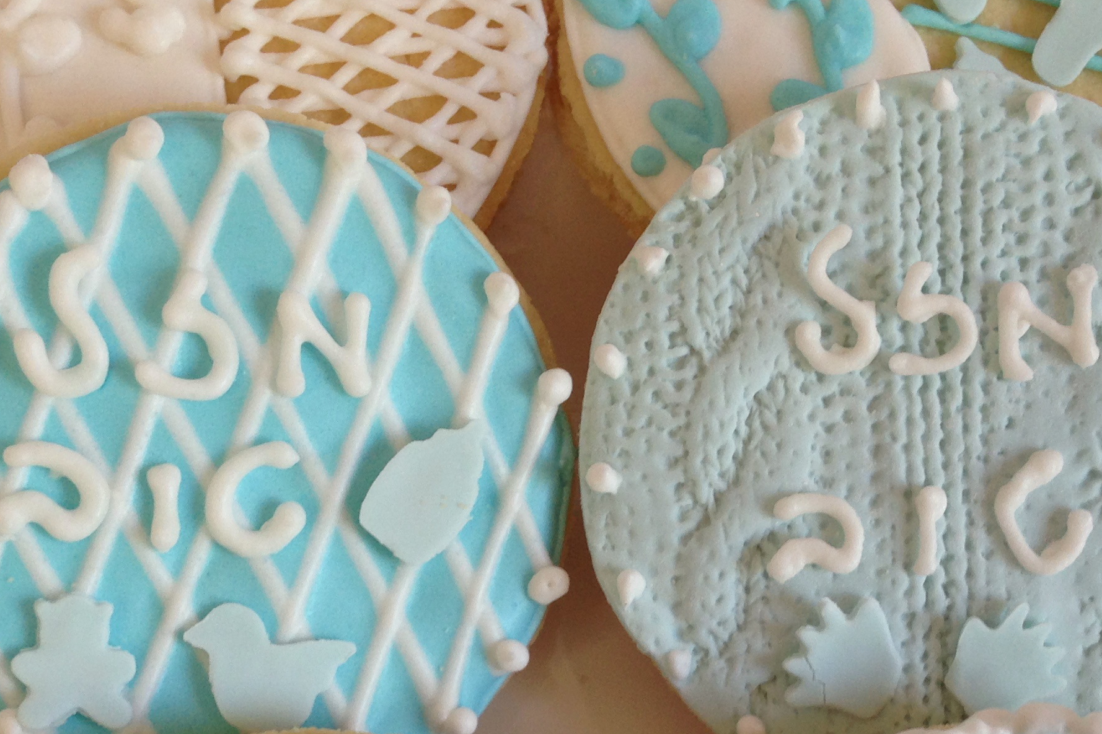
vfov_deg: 20.9
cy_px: 722
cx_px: 586
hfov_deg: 31.9
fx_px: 1928
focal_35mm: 63
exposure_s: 1/30
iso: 50
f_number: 2.4
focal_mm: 4.12
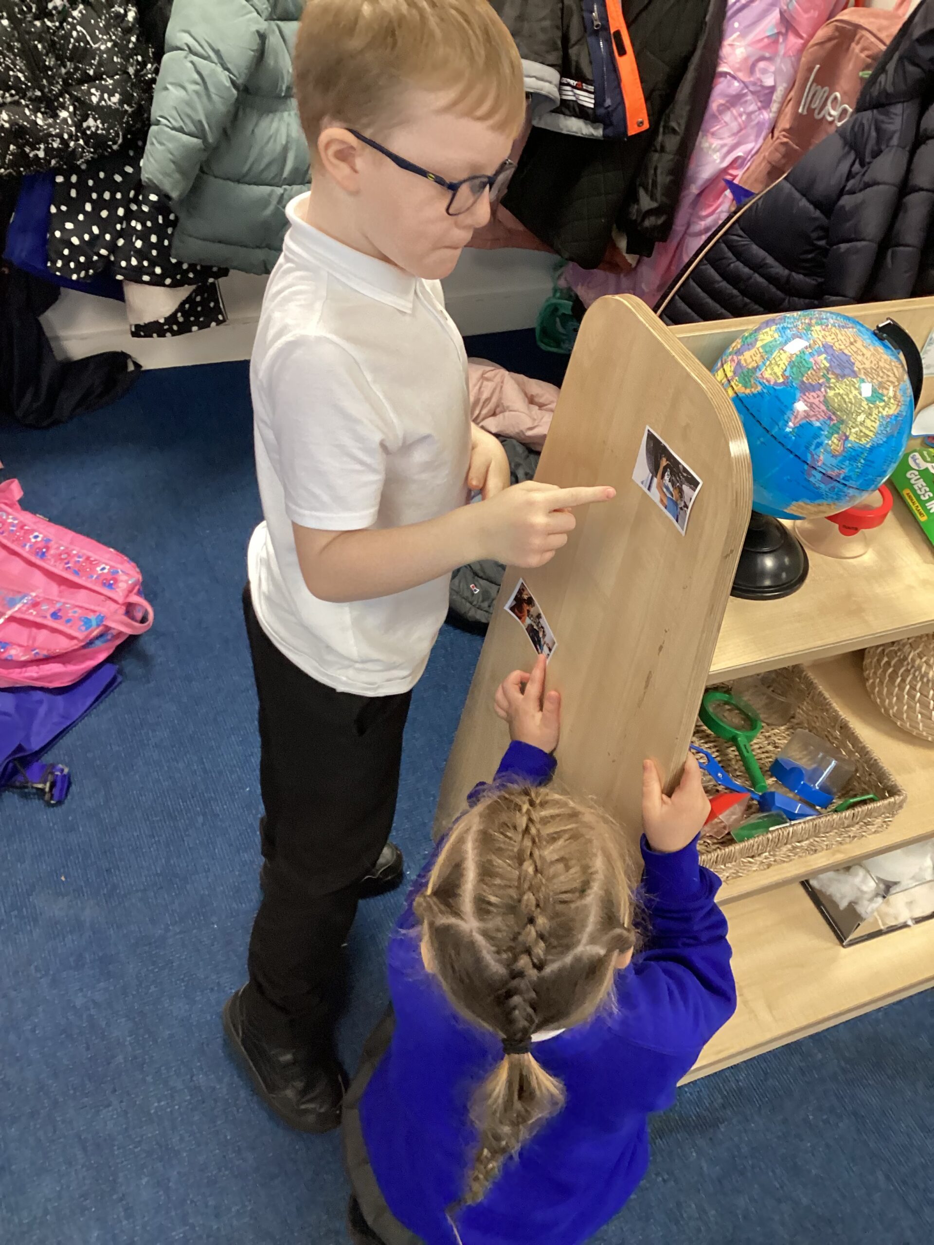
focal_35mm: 31
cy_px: 622
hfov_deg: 45.4
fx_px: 1115
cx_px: 467
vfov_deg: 58.4
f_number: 2.4
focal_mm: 3.3
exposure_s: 1/50
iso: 250
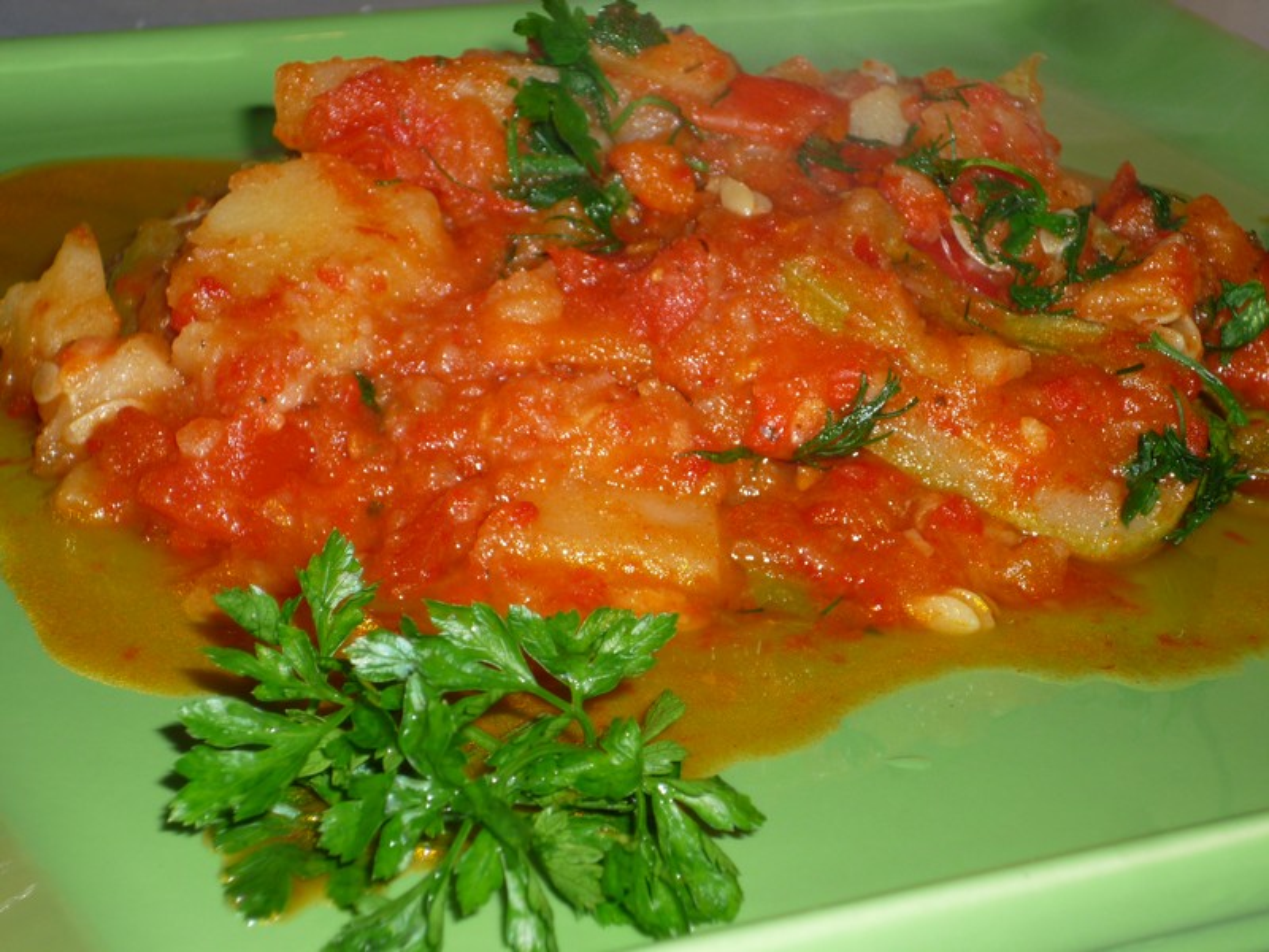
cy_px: 476
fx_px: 3923
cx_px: 634
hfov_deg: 18.4
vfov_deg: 13.8
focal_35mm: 107
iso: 100
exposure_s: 1/60
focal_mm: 18.6
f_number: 5.8
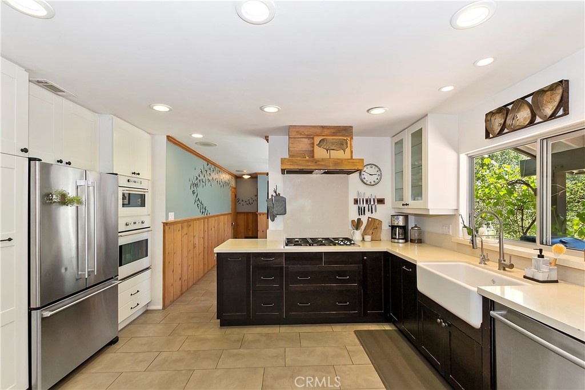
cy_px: 195
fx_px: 244
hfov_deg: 100.4
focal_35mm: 15
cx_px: 292
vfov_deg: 77.3
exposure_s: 1/30
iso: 400
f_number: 8
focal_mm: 10
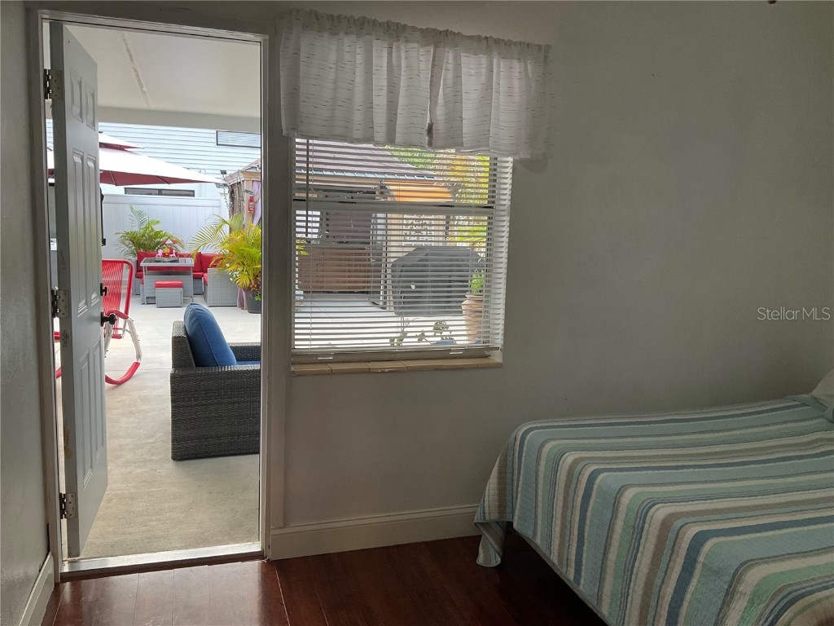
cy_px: 313
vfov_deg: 48.2
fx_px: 699
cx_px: 417
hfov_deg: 61.7
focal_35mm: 29
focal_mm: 3
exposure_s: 1/60
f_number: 1.8
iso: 64
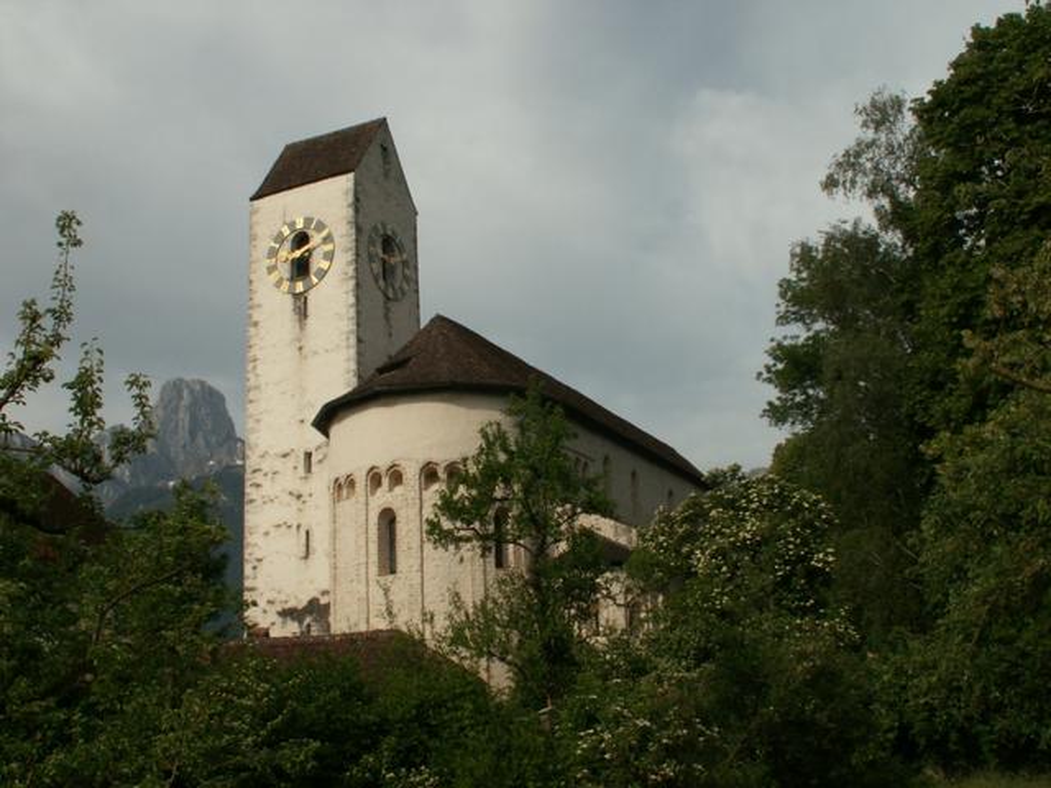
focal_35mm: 43
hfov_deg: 43.9
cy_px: 394
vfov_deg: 33.6
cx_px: 526
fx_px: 1306
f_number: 8
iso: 50
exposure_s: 1/200
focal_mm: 7.22
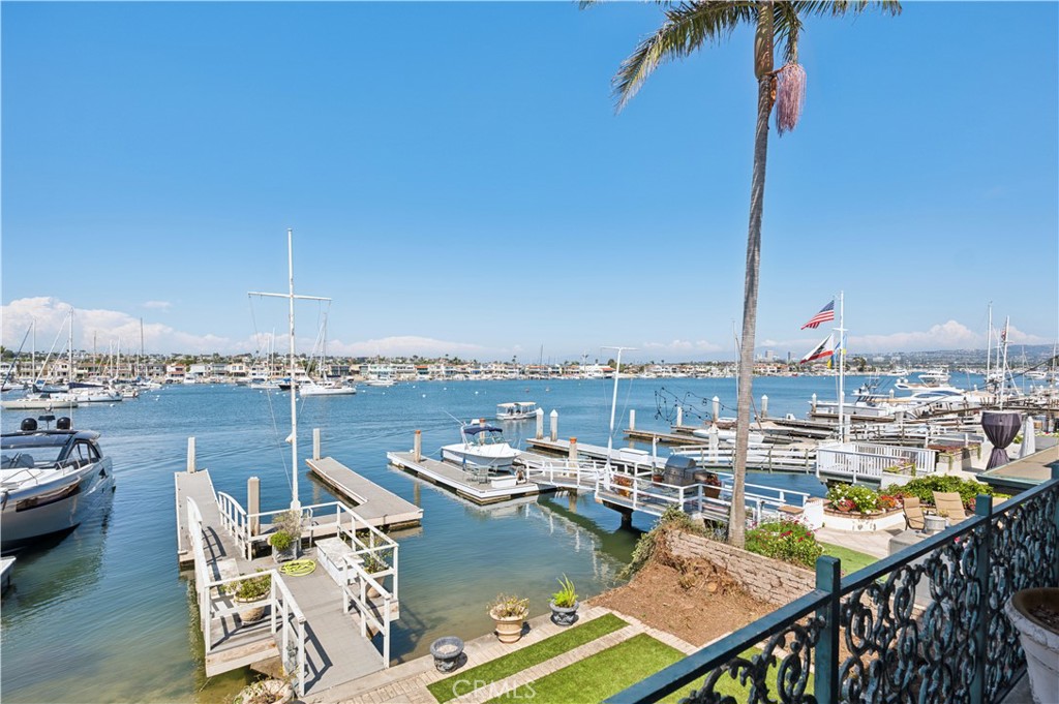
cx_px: 530
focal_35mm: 16
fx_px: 470
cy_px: 352
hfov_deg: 96.8
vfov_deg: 73.7
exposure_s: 1/200
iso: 80
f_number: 8
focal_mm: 16
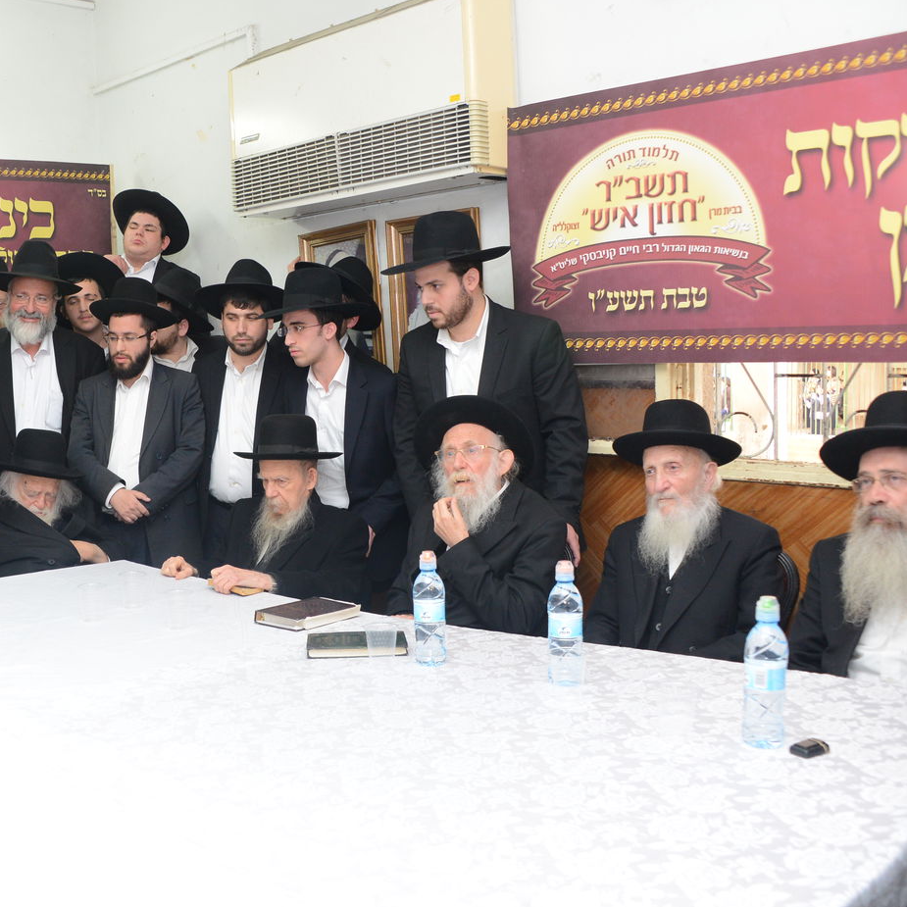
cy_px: 454
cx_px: 262
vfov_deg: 46.0
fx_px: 1067
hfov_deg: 44.9
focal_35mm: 36
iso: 2000
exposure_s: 1/125
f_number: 5
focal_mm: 28
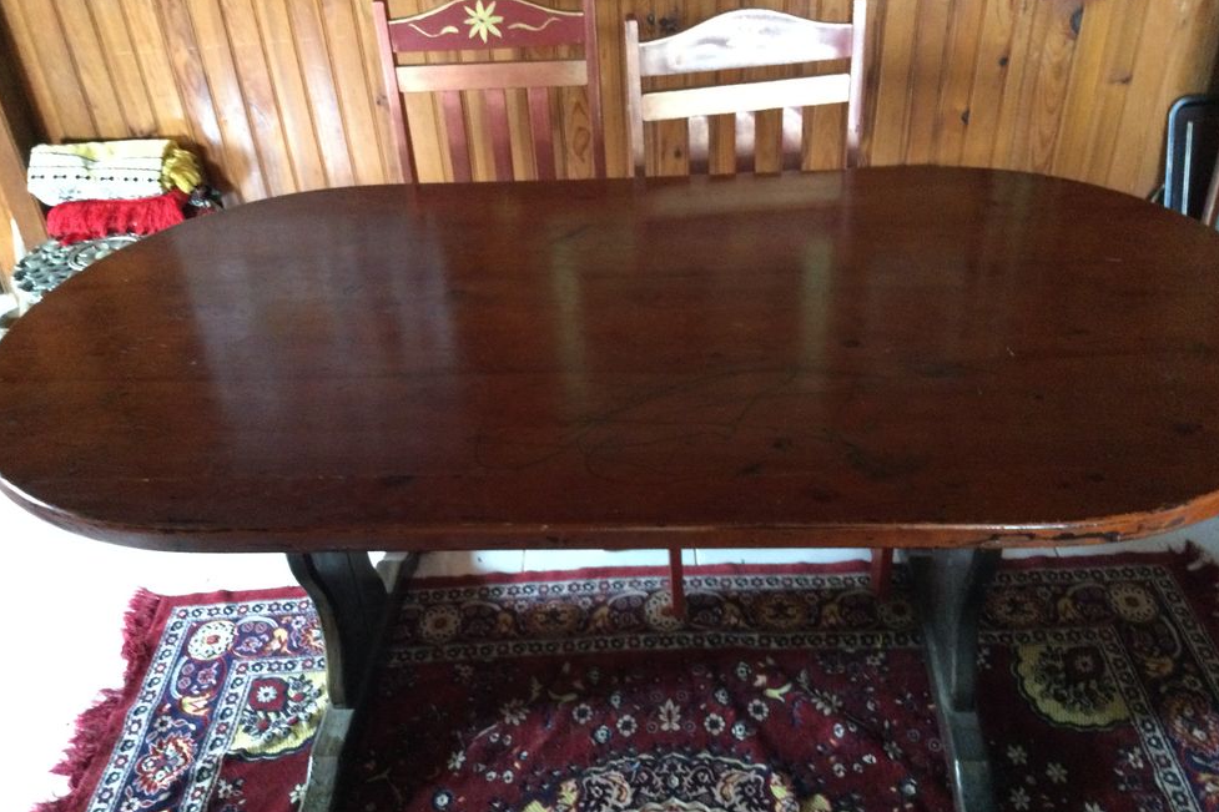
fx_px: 1117
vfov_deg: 39.9
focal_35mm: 33
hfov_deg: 57.2
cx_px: 611
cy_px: 433
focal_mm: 3.3
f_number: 2.4
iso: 400
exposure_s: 1/17
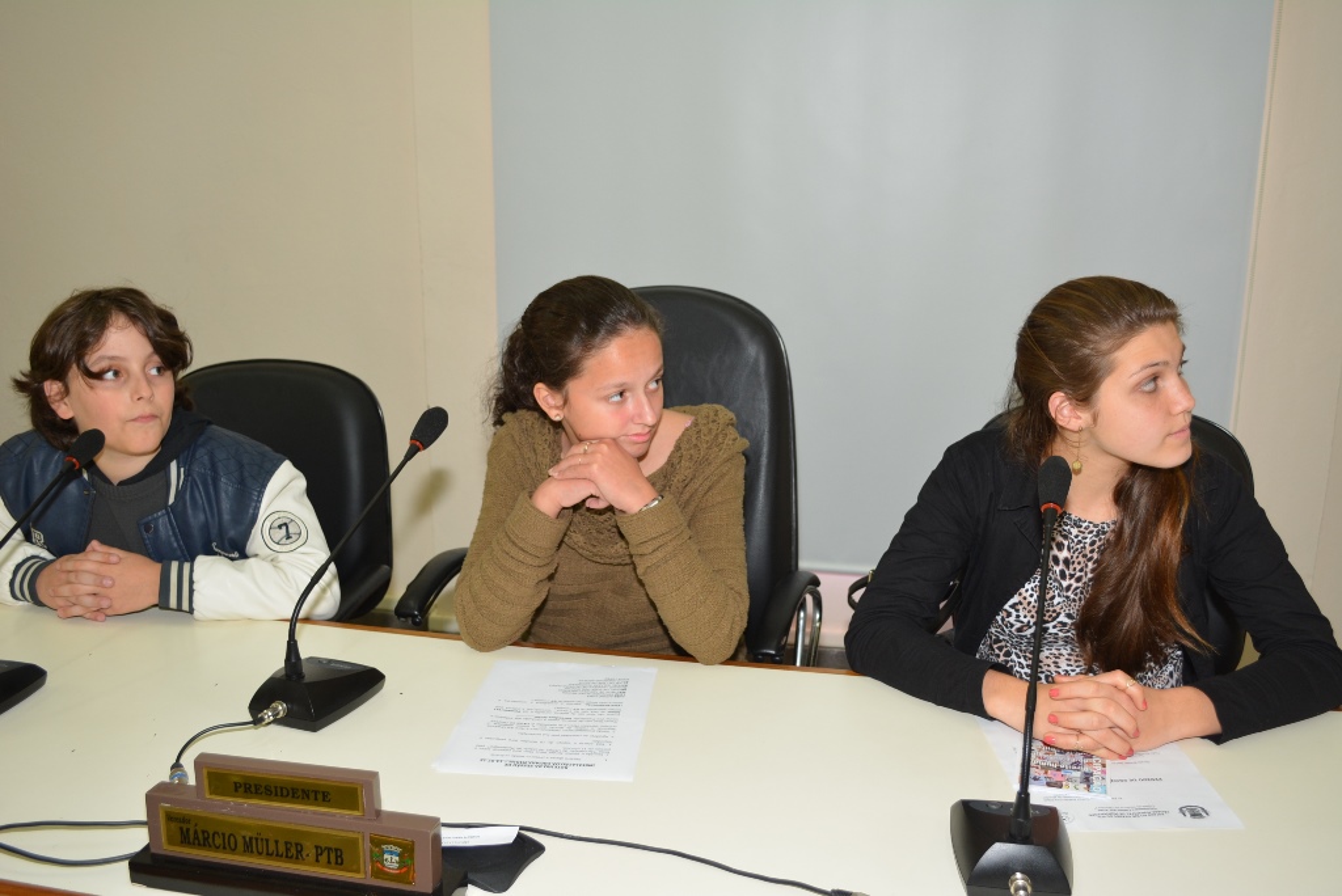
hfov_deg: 57.2
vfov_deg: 40.0
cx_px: 671
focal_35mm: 33
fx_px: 1231
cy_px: 448
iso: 450
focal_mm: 22
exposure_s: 1/60
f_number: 4
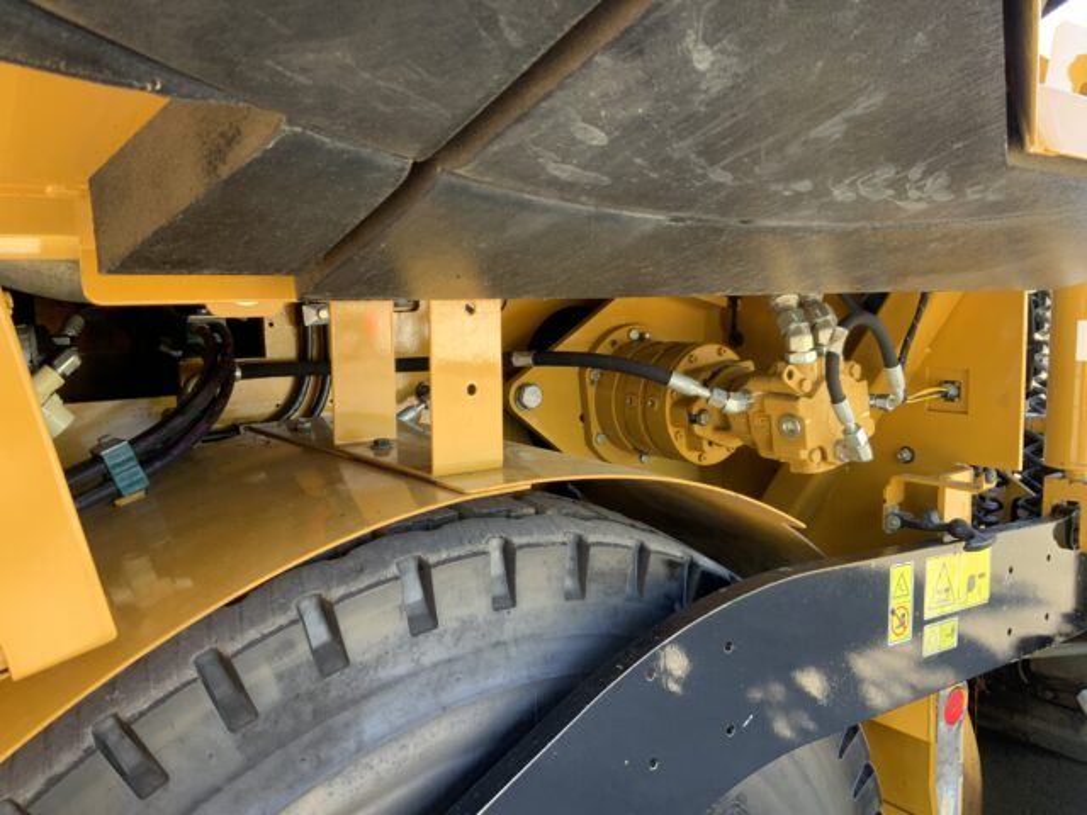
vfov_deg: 48.2
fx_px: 911
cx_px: 544
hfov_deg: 61.7
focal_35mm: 29
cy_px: 408
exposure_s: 1/122
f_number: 1.8
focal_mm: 3
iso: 50
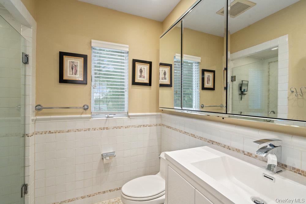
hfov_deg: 96.7
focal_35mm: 16
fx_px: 136
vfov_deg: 73.8
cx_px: 153
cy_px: 102
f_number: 7.1
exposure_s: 1/10
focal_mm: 16
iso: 640
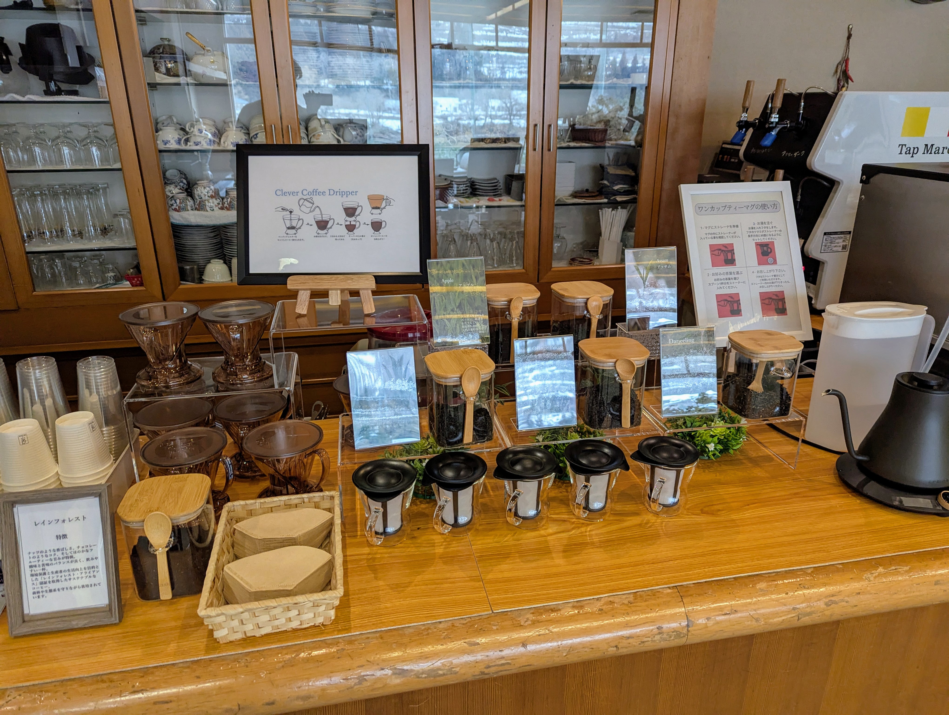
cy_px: 358
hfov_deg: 71.5
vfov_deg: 56.9
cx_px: 474
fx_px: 659
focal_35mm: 24
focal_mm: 6.81
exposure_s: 1/100
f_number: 1.85
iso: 233
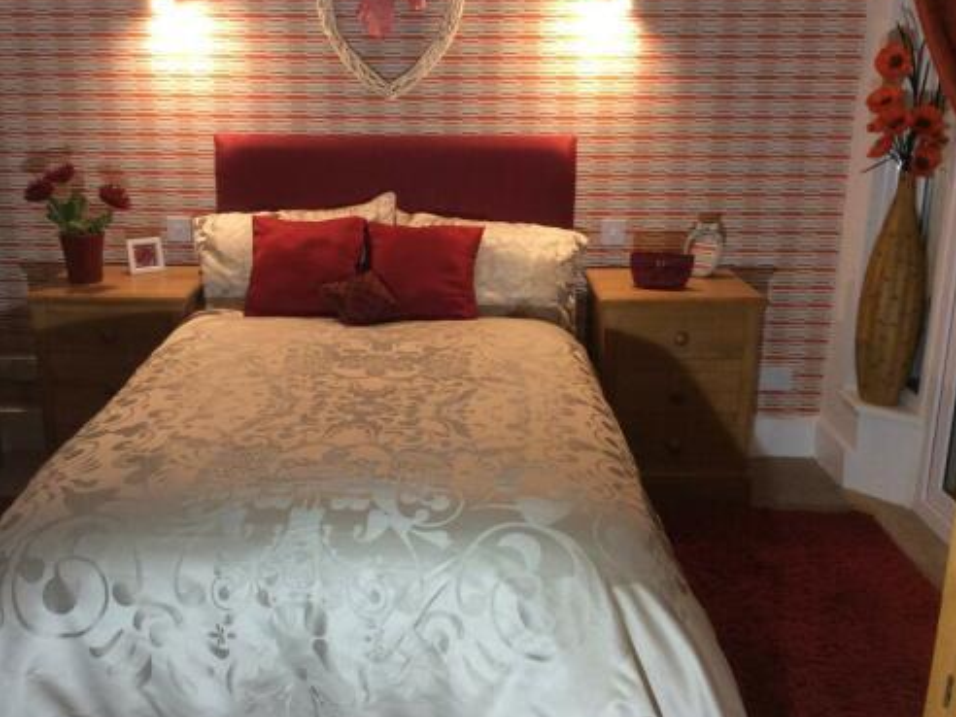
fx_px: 1049
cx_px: 409
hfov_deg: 48.8
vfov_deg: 37.7
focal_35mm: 38
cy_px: 333
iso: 80
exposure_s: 1/25
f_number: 2.4
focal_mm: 3.3
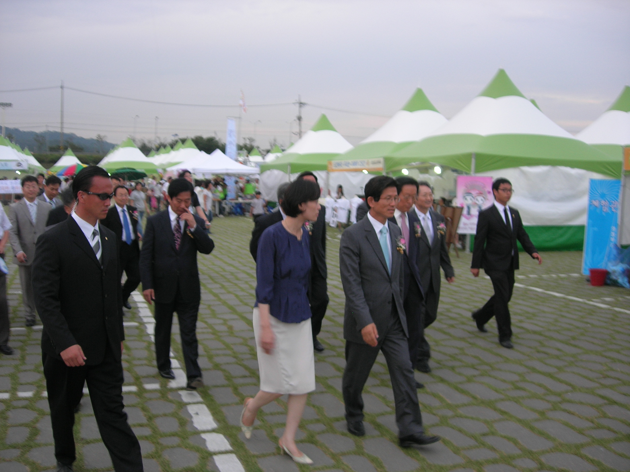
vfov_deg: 37.7
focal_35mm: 38
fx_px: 692
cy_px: 236
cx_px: 315
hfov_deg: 49.0
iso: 64
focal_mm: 7.8
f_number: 2.8
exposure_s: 1/41.3
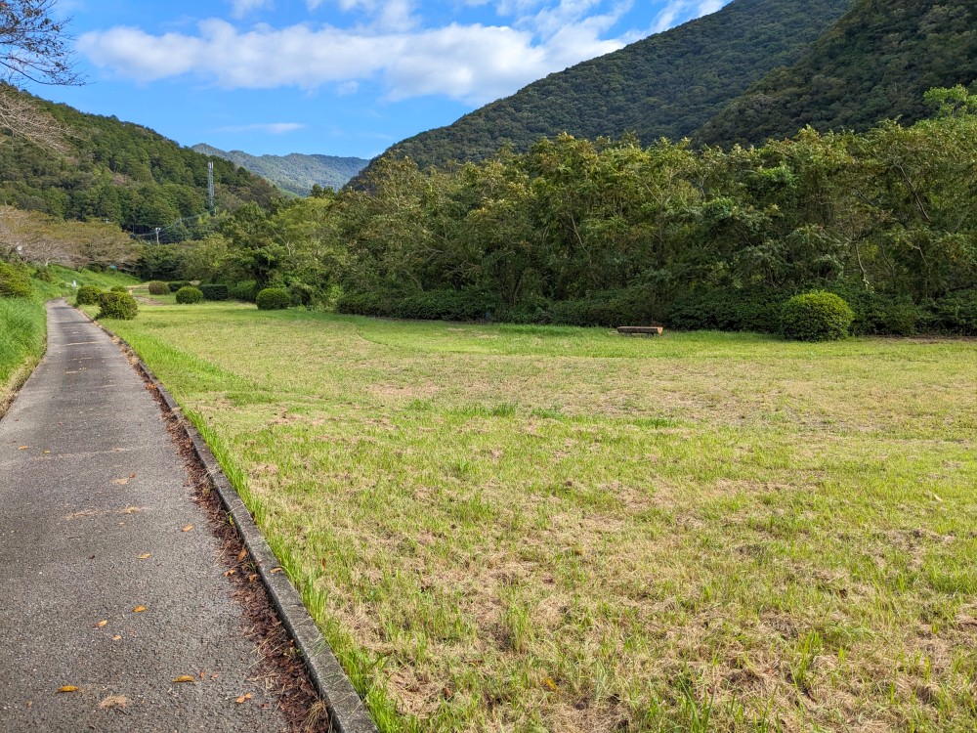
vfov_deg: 51.4
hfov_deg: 65.3
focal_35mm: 27
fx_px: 762
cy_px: 366
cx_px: 488
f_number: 1.73
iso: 55
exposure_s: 1/2128
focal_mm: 4.38
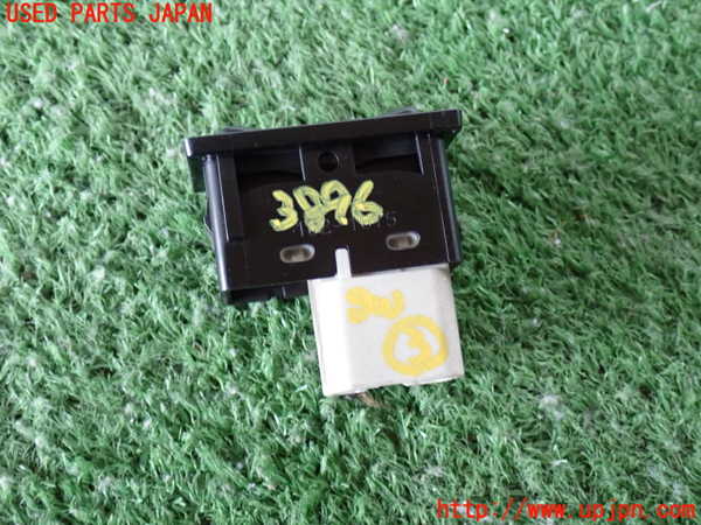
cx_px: 350
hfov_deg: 38.2
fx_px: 1013
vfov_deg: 29.1
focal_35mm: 50
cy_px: 262
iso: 800
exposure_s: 1/20
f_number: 3.2
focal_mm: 9.01
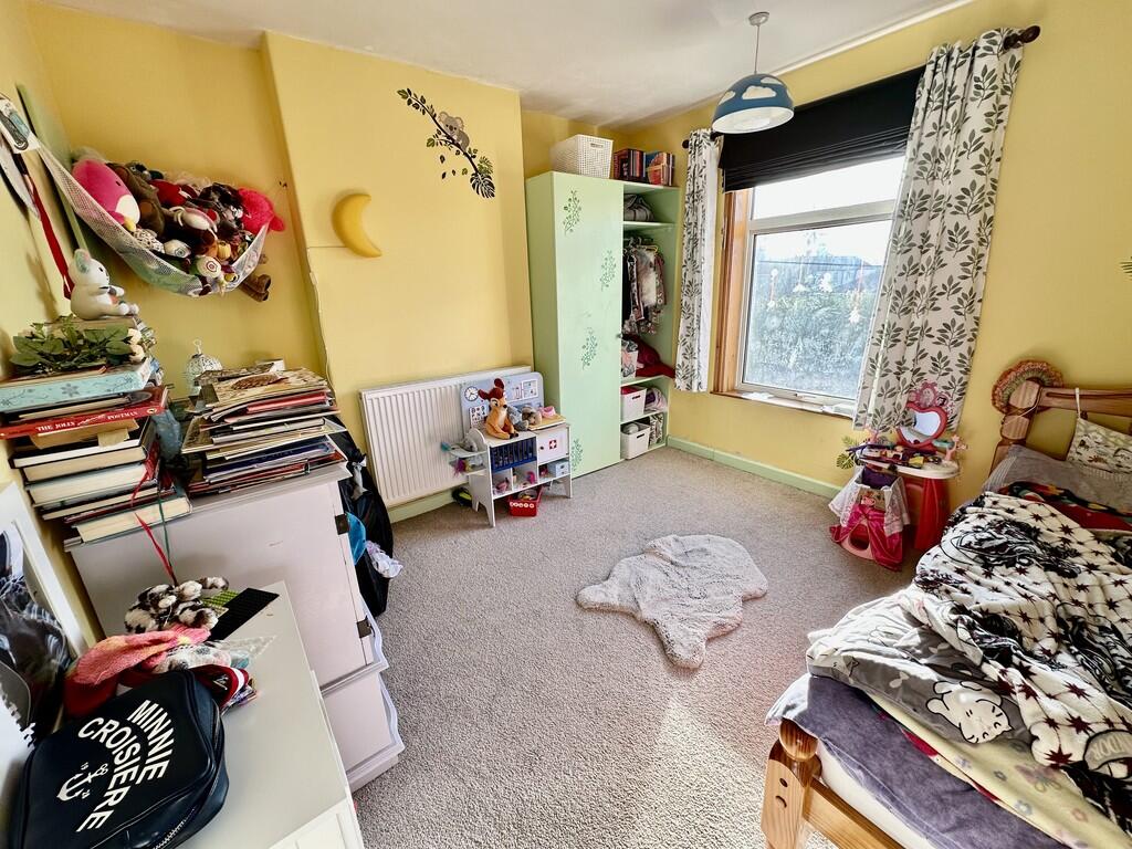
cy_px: 424
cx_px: 566
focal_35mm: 14
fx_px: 458
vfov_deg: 85.7
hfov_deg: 102.1
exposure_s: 1/112
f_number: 2.2
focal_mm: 2.22
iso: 40
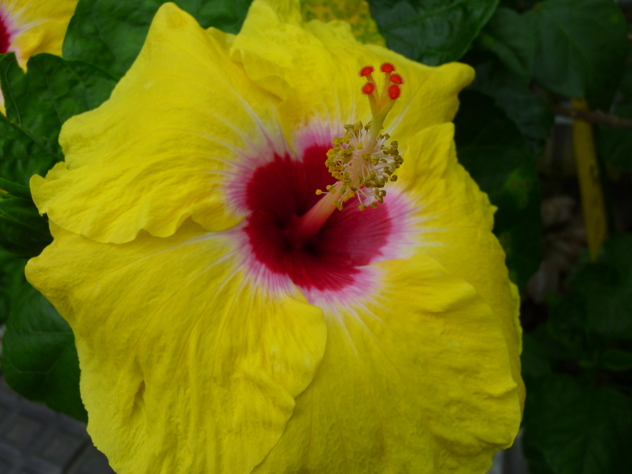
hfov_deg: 52.6
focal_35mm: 35
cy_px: 237
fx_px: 639
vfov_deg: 40.7
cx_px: 316
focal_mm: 6.3
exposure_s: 1/40
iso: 100
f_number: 3.8
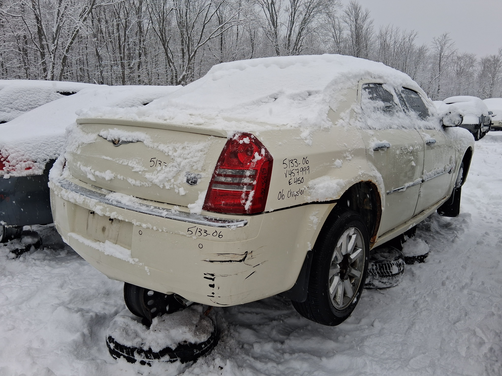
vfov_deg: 53.1
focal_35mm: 26
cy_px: 188
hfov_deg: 67.3
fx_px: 377
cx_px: 251
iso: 25
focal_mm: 3.98
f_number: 1.8
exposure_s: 1/110
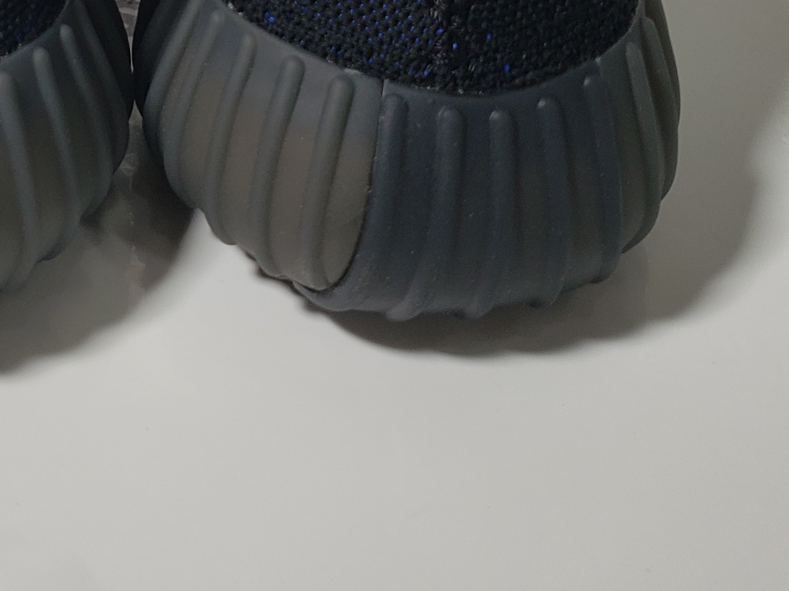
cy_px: -192
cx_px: 59
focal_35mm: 70
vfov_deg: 19.3
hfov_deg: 26.7
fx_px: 1595
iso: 50
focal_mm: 4.3
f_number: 1.5
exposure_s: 1/465
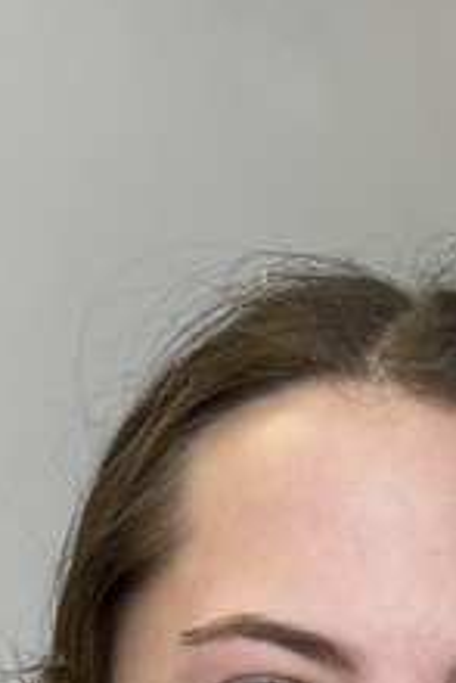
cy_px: 1350
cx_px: 912
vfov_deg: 13.9
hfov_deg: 10.1
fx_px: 2390
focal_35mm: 126
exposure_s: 1/120
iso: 80
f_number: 1.5
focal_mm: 5.7
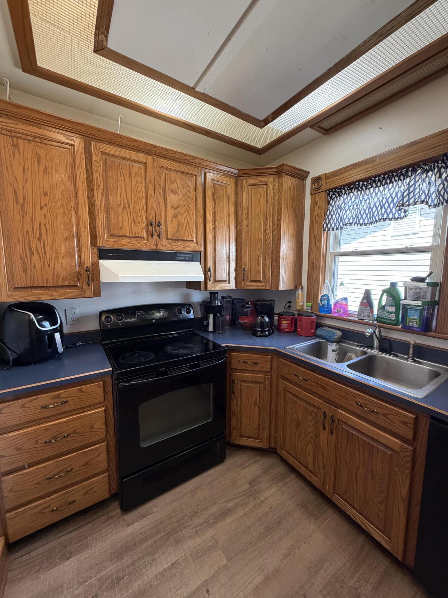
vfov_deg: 102.1
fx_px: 242
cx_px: 224
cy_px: 299
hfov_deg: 85.7
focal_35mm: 14
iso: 250
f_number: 2.2
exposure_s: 1/60
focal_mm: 2.22
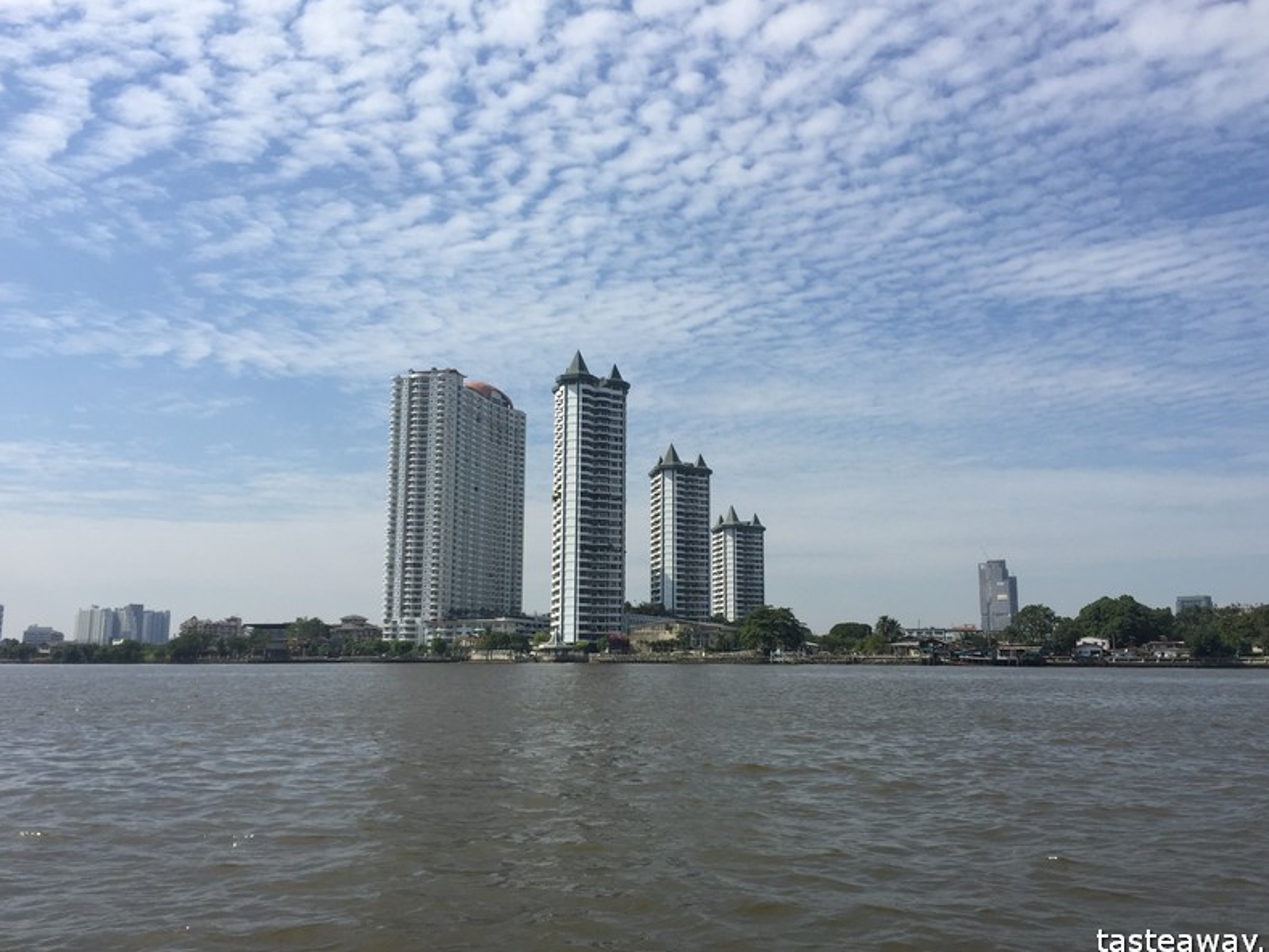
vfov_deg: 46.8
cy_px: 474
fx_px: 1100
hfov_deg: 59.9
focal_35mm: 30
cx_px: 653
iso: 32
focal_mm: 4.15
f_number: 2.2
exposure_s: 1/3597
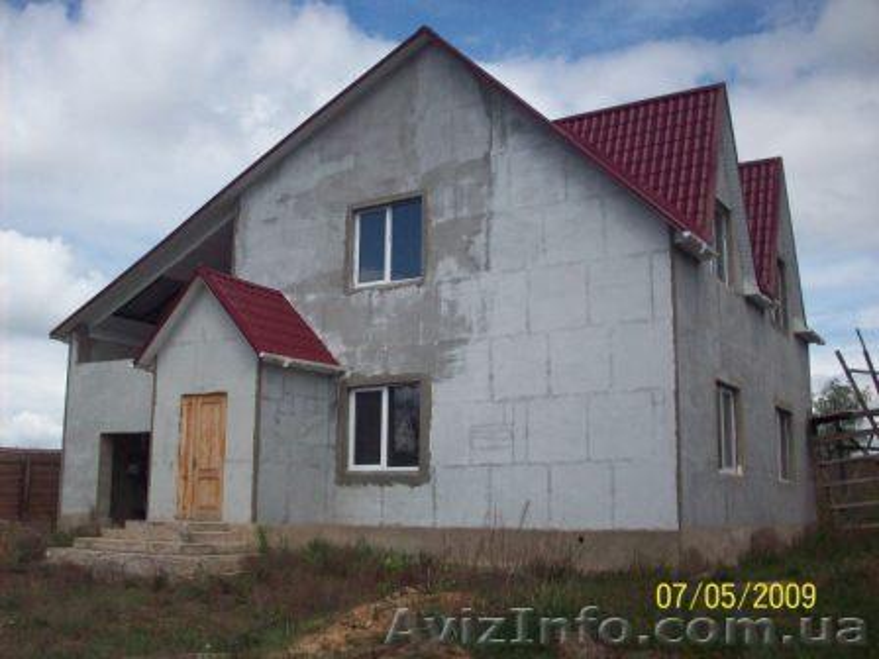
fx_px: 940
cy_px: 330
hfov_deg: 50.1
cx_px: 440
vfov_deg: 38.7
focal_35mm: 37
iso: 200
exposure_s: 1/1314
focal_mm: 6.2
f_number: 5.6
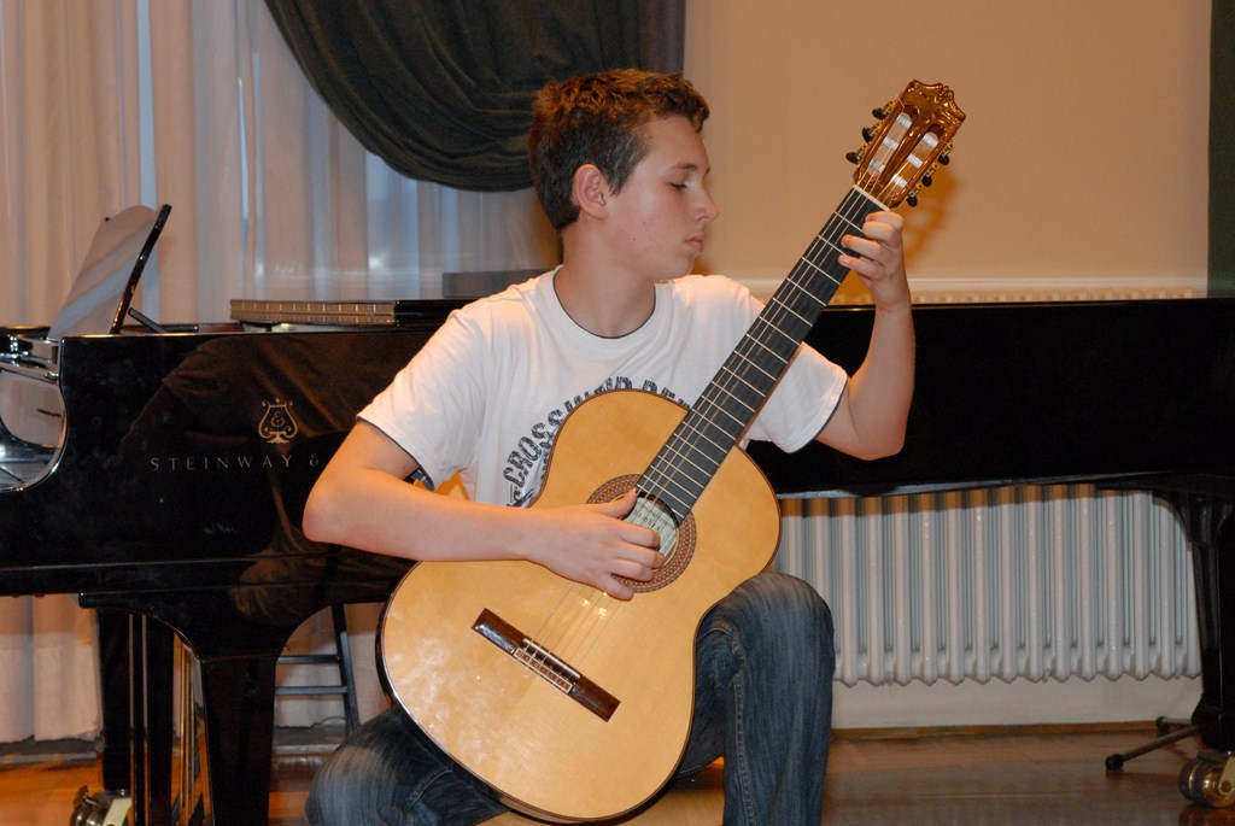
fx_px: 2987
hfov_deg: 23.4
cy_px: 413
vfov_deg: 15.7
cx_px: 618
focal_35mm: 87
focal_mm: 58
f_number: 7.1
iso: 1000
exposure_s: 1/60
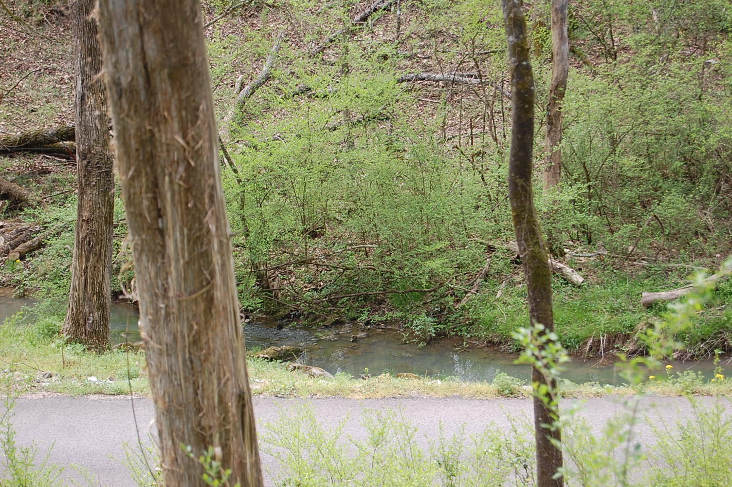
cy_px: 244
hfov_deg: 24.6
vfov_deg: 16.5
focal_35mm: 82
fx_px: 1676
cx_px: 366
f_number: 6.3
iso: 200
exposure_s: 1/160
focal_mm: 55
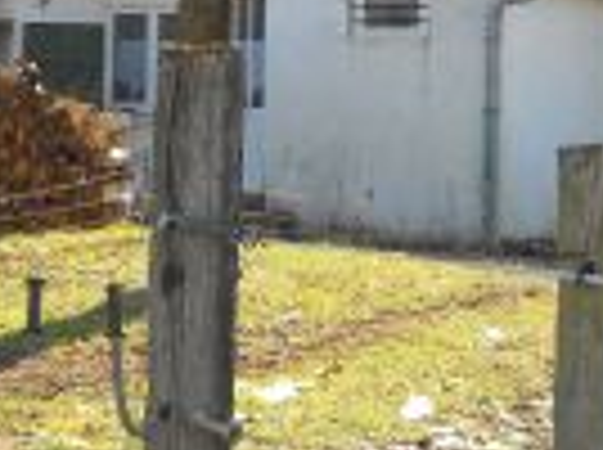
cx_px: 155
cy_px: 16
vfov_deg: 9.9
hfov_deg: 13.2
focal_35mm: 149
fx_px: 2591
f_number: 3.3
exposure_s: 1/239
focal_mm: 7.88
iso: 64
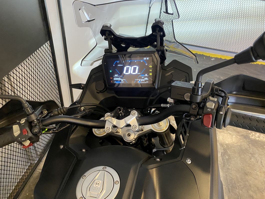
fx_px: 199
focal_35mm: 26
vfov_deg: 53.1
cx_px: 132
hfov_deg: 67.3
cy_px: 100
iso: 500
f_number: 1.8
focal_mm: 4.25
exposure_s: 1/56
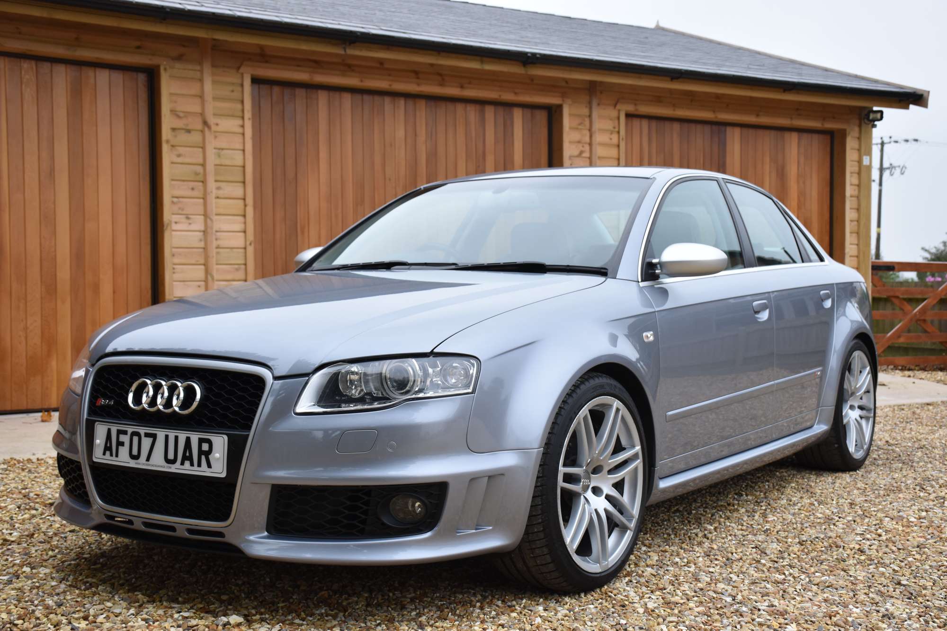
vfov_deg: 29.9
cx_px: 474
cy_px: 316
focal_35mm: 45
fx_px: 1184
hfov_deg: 43.6
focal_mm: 30
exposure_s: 1/160
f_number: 6.3
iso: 400
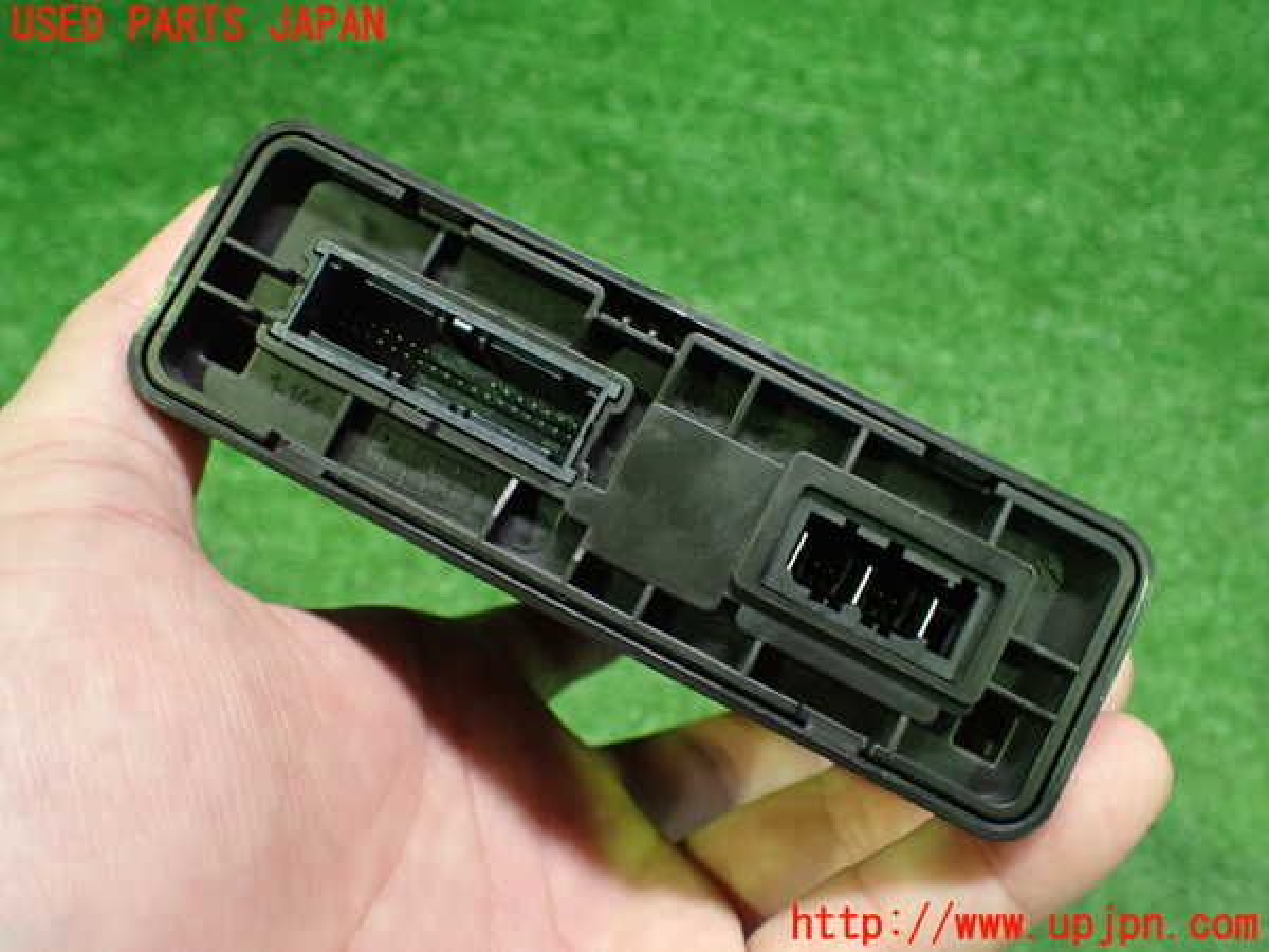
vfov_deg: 46.8
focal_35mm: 30
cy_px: 476
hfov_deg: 60.0
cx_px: 634
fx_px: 1100
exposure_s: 1/50
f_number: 2.3
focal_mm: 5.4
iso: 800
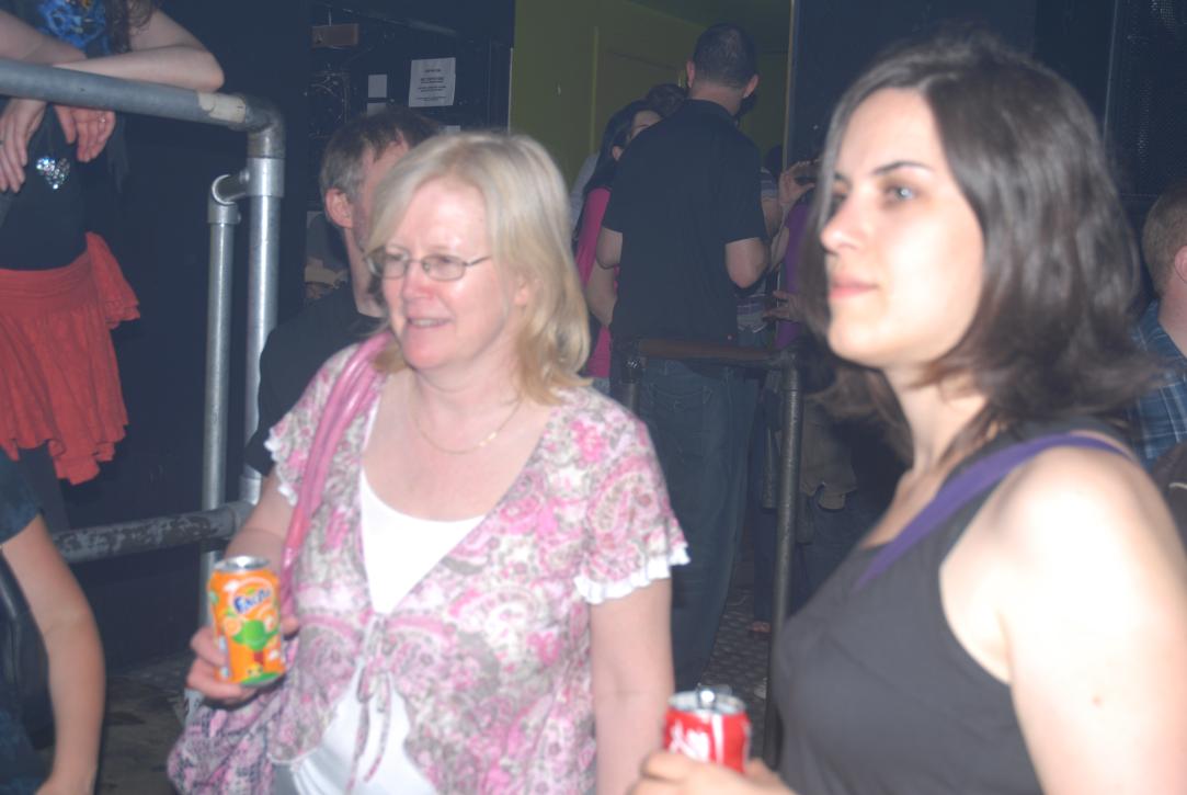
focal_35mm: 44
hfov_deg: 44.9
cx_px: 594
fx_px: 1436
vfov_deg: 30.9
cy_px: 398
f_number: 3.8
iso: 100
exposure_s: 1/60
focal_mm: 29
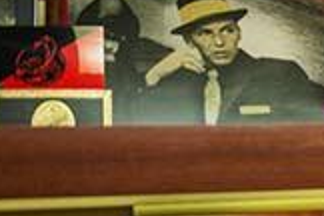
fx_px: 774
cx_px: 566
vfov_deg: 15.7
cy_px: 197
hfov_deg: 18.8
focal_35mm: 86
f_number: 2.8
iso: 1250
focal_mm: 24
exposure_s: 1/125
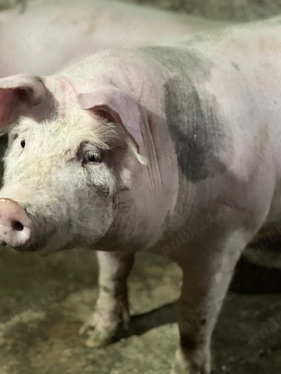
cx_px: 131
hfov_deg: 15.7
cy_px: 153
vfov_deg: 20.9
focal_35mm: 94
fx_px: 1018
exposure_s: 1/14
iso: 800
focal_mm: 9
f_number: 2.8
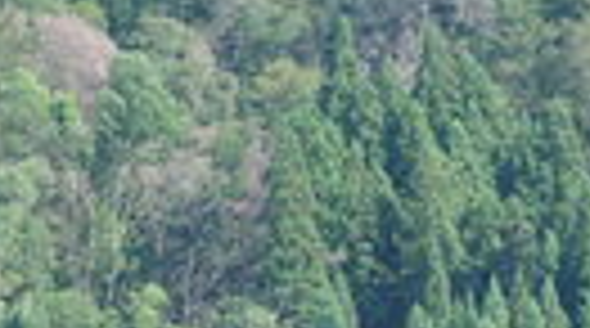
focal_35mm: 344
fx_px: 5366
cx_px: -140
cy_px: 638
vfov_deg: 3.5
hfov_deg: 6.3
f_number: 7.1
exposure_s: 1/200
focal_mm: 65
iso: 200
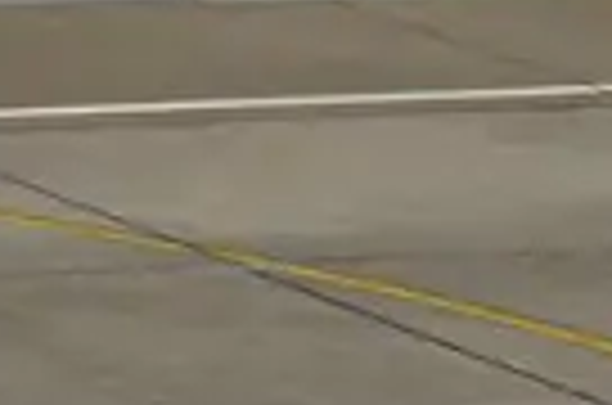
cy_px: -664
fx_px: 14976
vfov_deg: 1.5
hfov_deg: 2.3
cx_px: 1665
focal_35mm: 883
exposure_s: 1/800
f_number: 8
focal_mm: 78
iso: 200
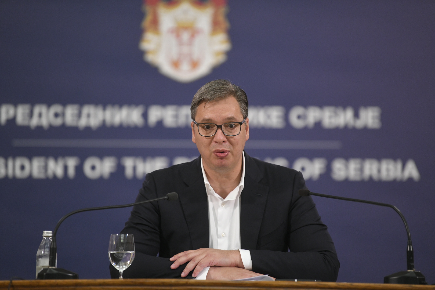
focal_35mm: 200
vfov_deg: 6.9
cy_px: 145
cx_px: 218
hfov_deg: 10.3
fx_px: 2416
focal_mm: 200
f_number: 2.8
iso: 2500
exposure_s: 1/250
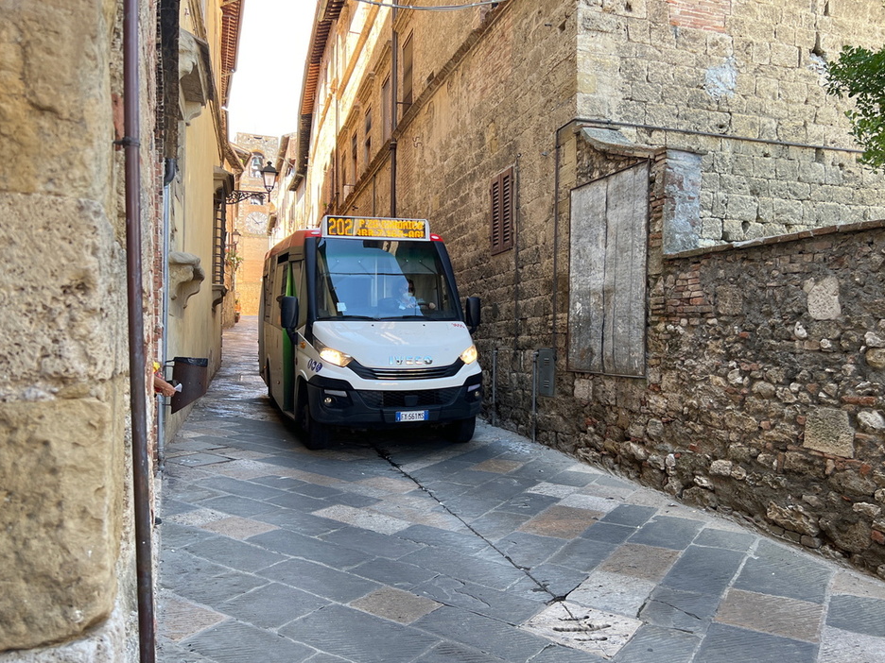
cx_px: 461
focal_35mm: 28
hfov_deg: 63.4
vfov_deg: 49.7
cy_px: 348
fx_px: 716
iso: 50
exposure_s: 1/176
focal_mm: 5.7
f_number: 1.5
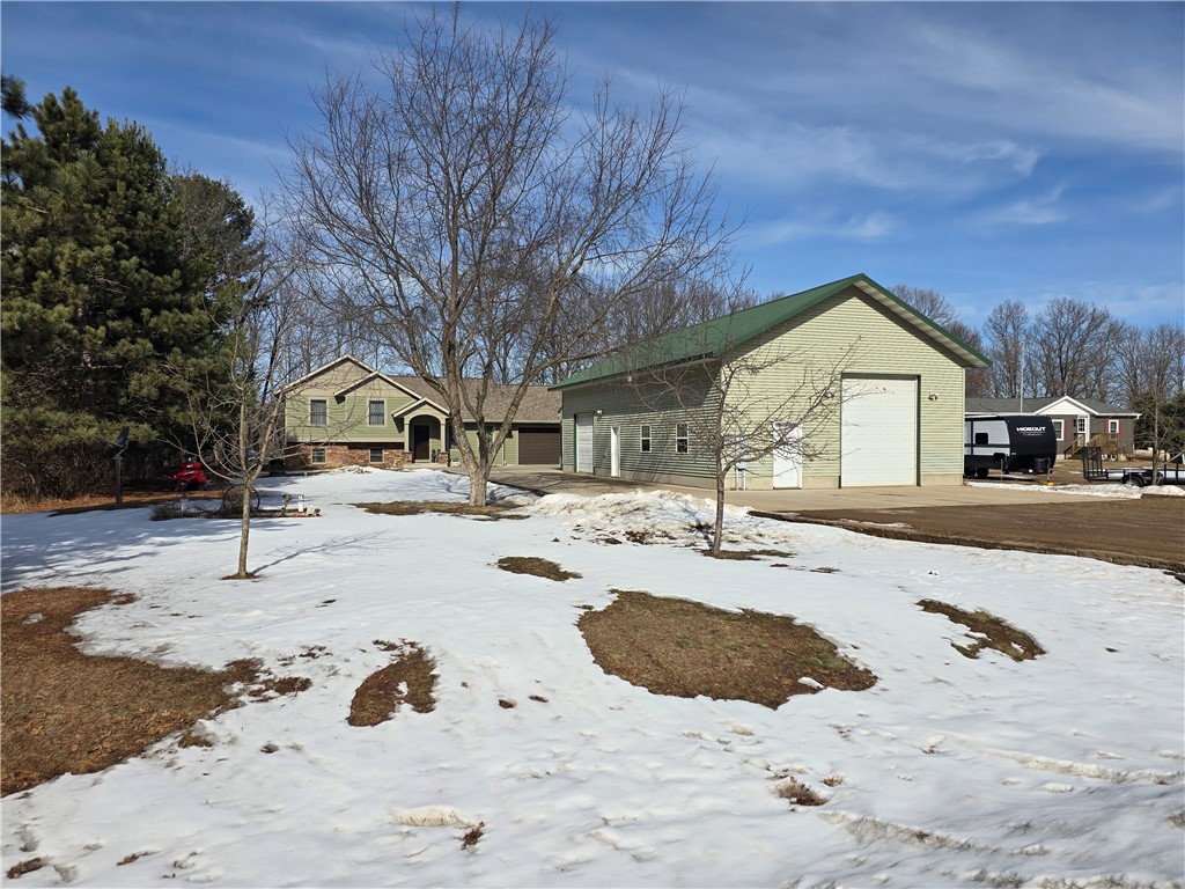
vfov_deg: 58.9
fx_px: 787
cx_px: 592
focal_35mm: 23
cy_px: 444
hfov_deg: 73.9
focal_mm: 6.3
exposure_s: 1/1399
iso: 12
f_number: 1.7
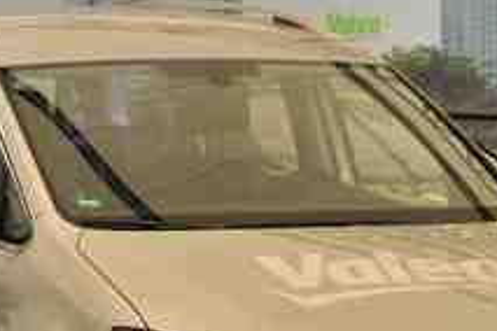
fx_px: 2913
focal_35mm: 211
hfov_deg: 9.7
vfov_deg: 6.5
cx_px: 65
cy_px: 237
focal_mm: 50
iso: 200
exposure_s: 1/250
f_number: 6.3
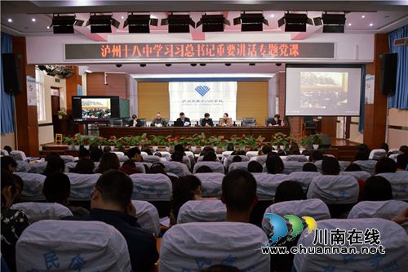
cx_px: 204
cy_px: 136
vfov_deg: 47.9
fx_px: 306
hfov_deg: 67.4
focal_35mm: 27
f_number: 3.5
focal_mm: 18
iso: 100
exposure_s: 1/13
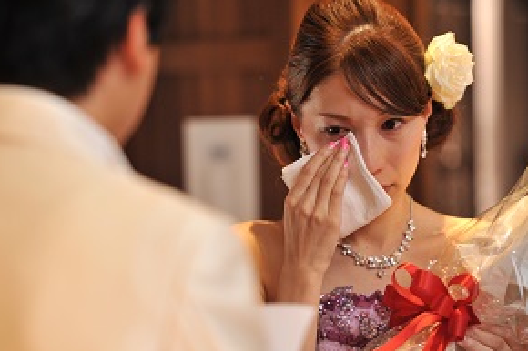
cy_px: 176
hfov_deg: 8.1
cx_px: 239
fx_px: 3738
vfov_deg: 5.4
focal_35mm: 255
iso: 1000
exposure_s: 1/50
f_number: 2.8
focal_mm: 185
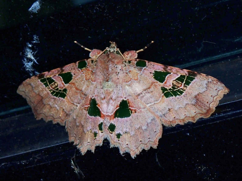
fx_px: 699
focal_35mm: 100
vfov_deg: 14.8
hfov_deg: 19.6
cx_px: 121
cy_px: 90
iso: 200
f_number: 6.3
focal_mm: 18
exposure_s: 1/200
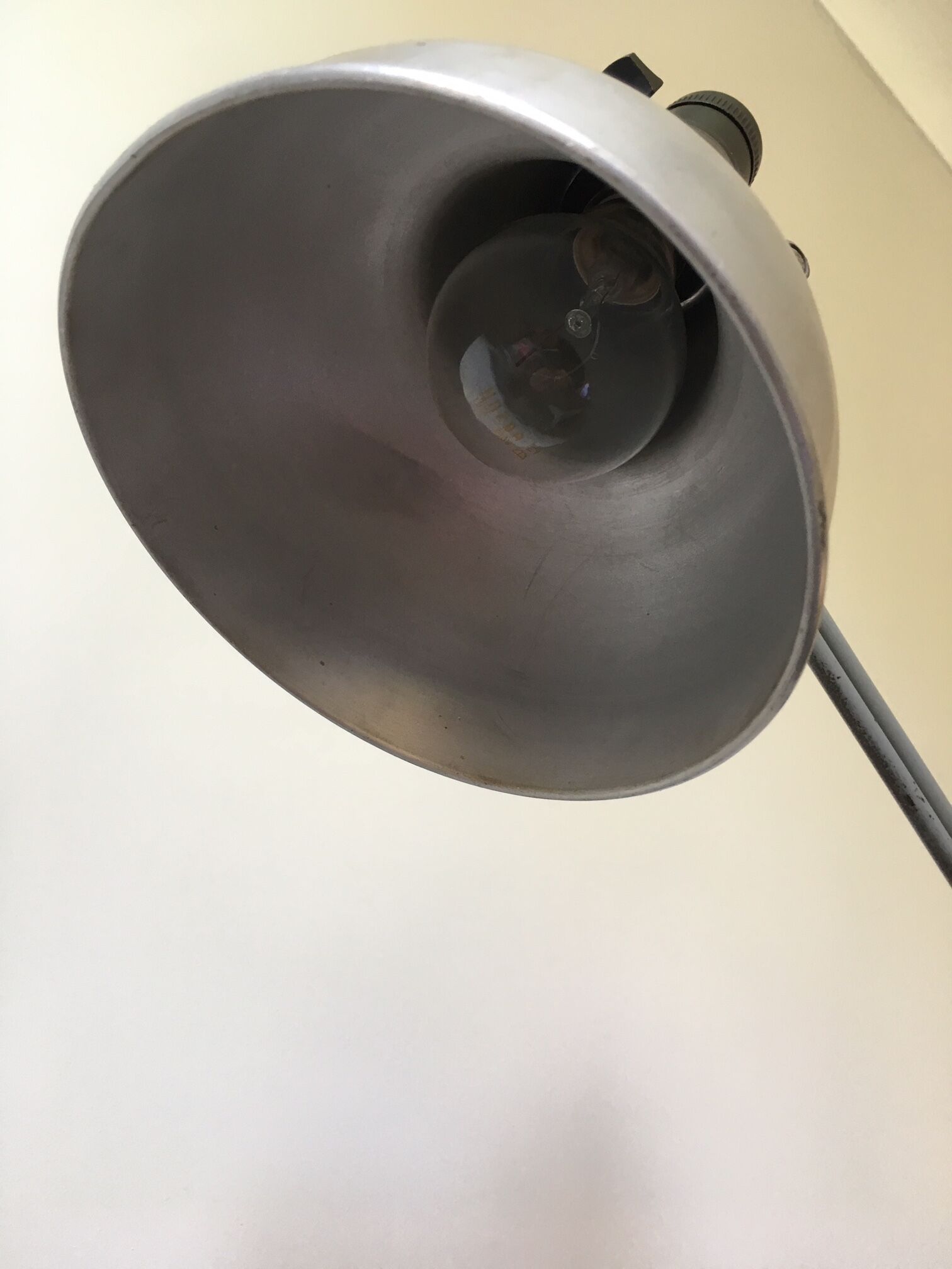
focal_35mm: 29
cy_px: 634
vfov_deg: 61.7
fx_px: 1063
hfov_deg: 48.2
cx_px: 476
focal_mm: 4.15
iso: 100
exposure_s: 1/33
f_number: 2.2
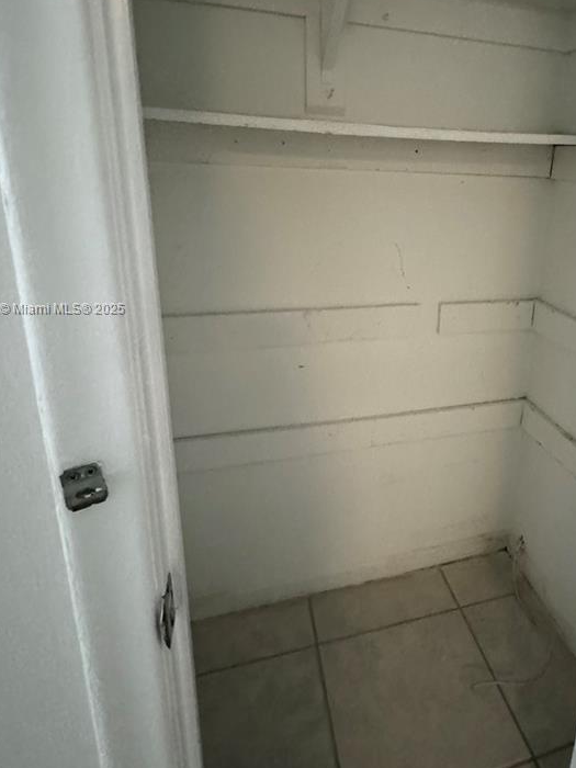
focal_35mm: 24
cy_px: 309
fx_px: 532
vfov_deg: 70.9
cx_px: 417
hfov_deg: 54.7
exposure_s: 1/40
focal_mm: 2.22
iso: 1000
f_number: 2.2
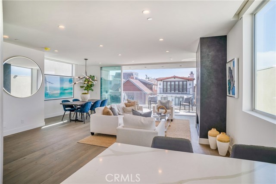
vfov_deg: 67.4
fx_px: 138
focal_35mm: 18
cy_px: 92
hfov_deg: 90.0
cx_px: 138
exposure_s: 1/400
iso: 125
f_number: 8
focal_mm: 18
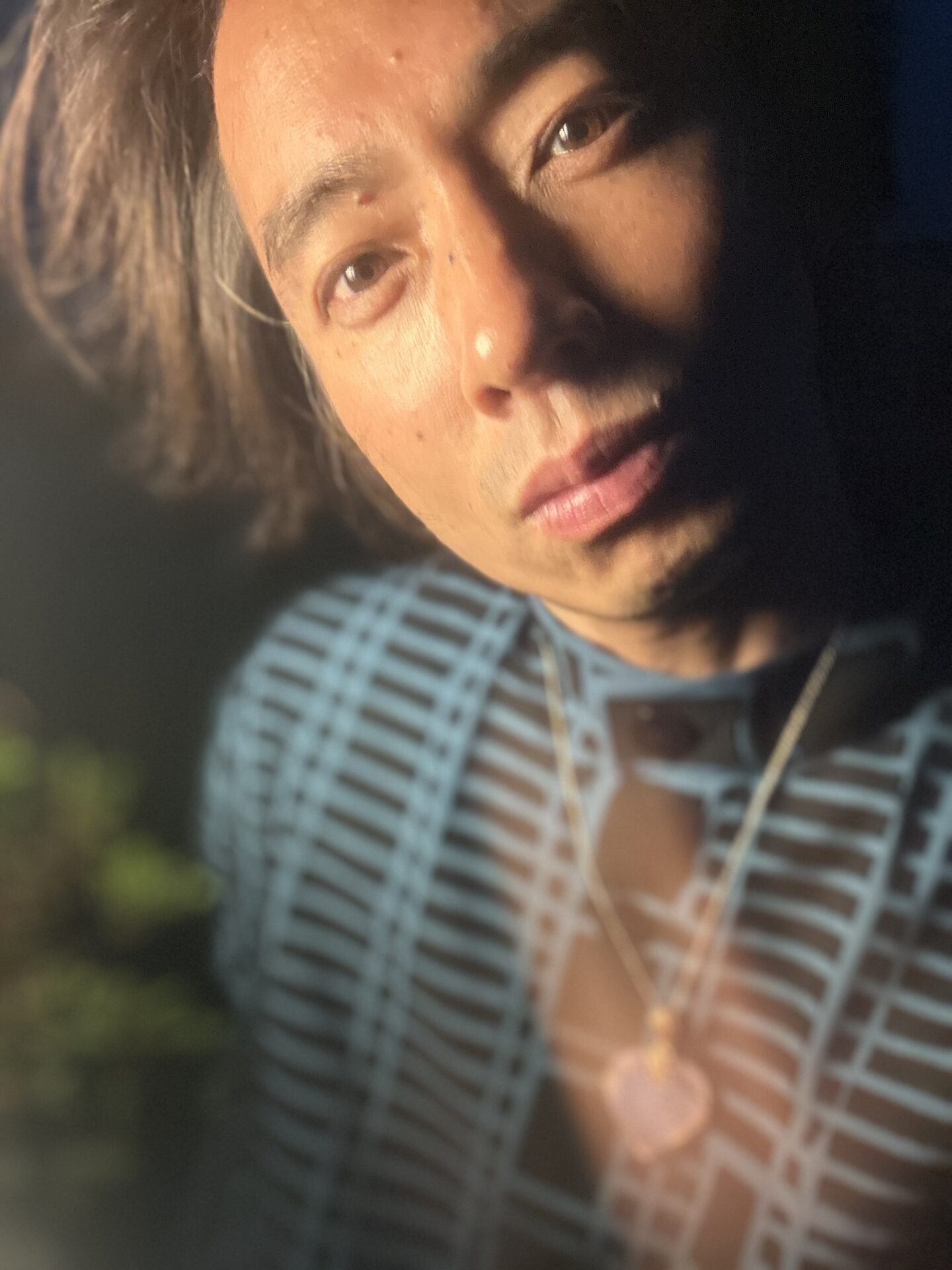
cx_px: 476
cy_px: 635
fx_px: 1100
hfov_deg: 46.8
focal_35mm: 30
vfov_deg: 60.0
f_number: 1.9
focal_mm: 2.69
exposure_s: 1/60
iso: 250
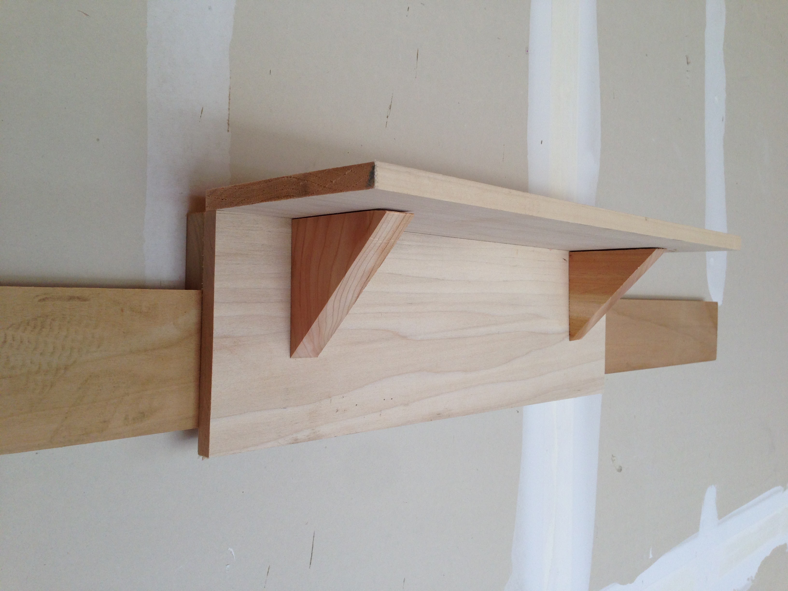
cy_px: 296
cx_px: 394
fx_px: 751
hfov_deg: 55.4
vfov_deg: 42.9
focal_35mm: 33
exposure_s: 1/120
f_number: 2.4
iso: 64
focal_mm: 4.12
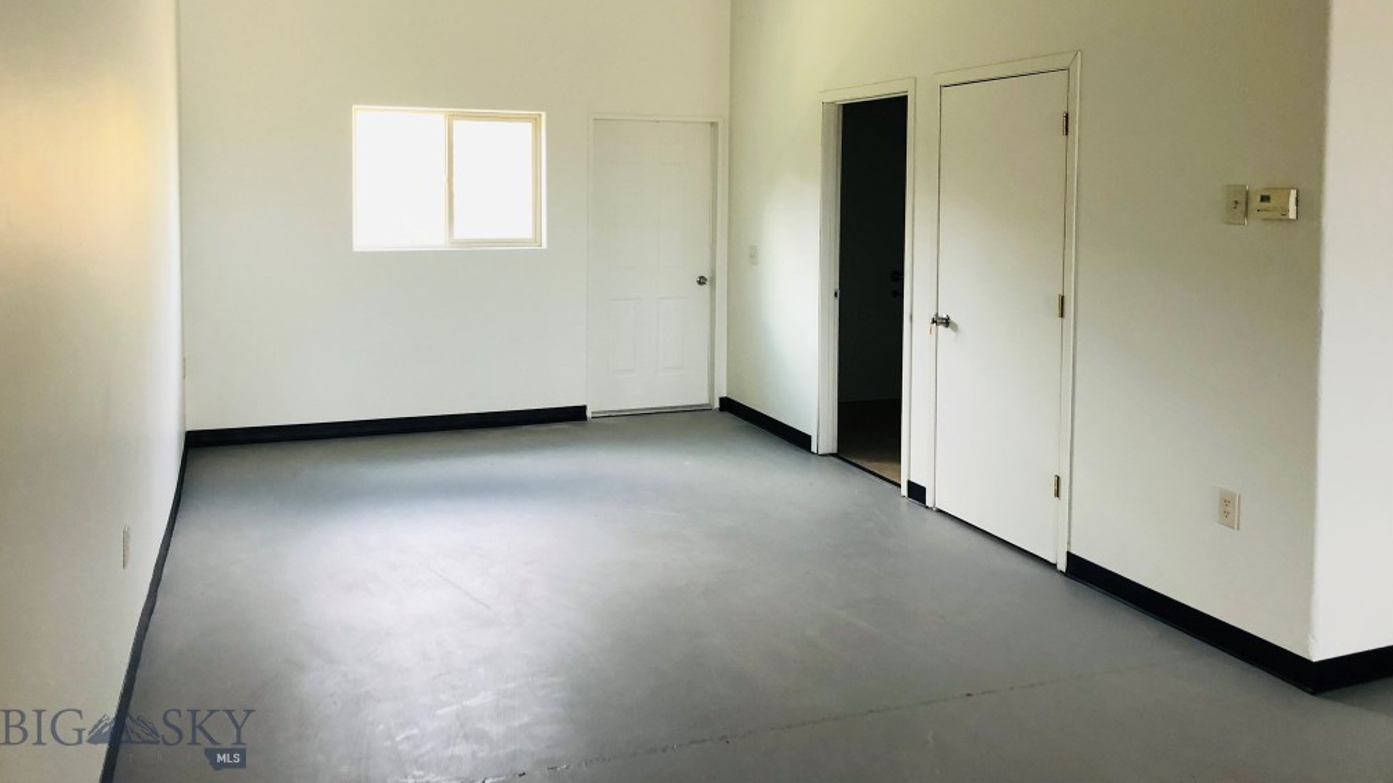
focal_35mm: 31
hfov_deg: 62.6
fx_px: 1145
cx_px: 694
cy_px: 257
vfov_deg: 37.3
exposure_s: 1/30
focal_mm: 3.99
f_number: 1.8
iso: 32
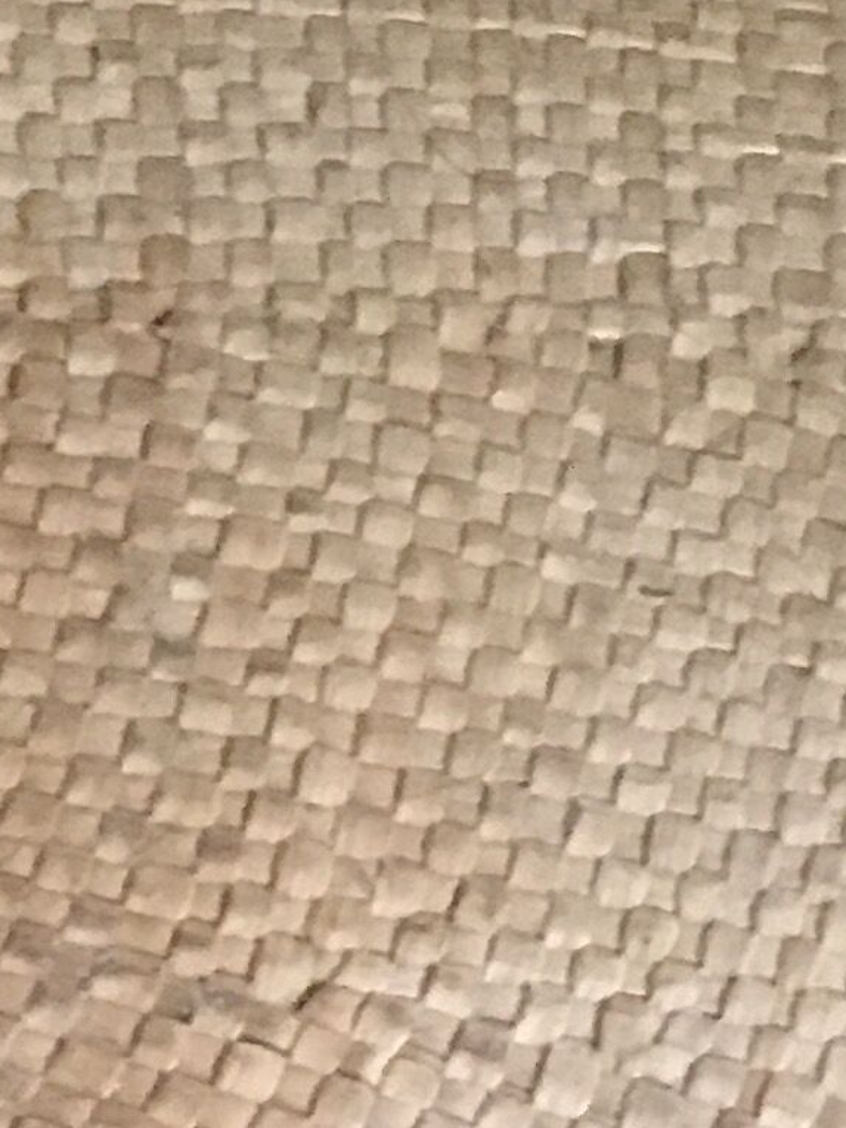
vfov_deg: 10.5
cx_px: -780
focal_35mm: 153
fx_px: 4986
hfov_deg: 9.2
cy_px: 2947
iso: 200
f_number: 2.2
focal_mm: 4.15
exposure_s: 1/25
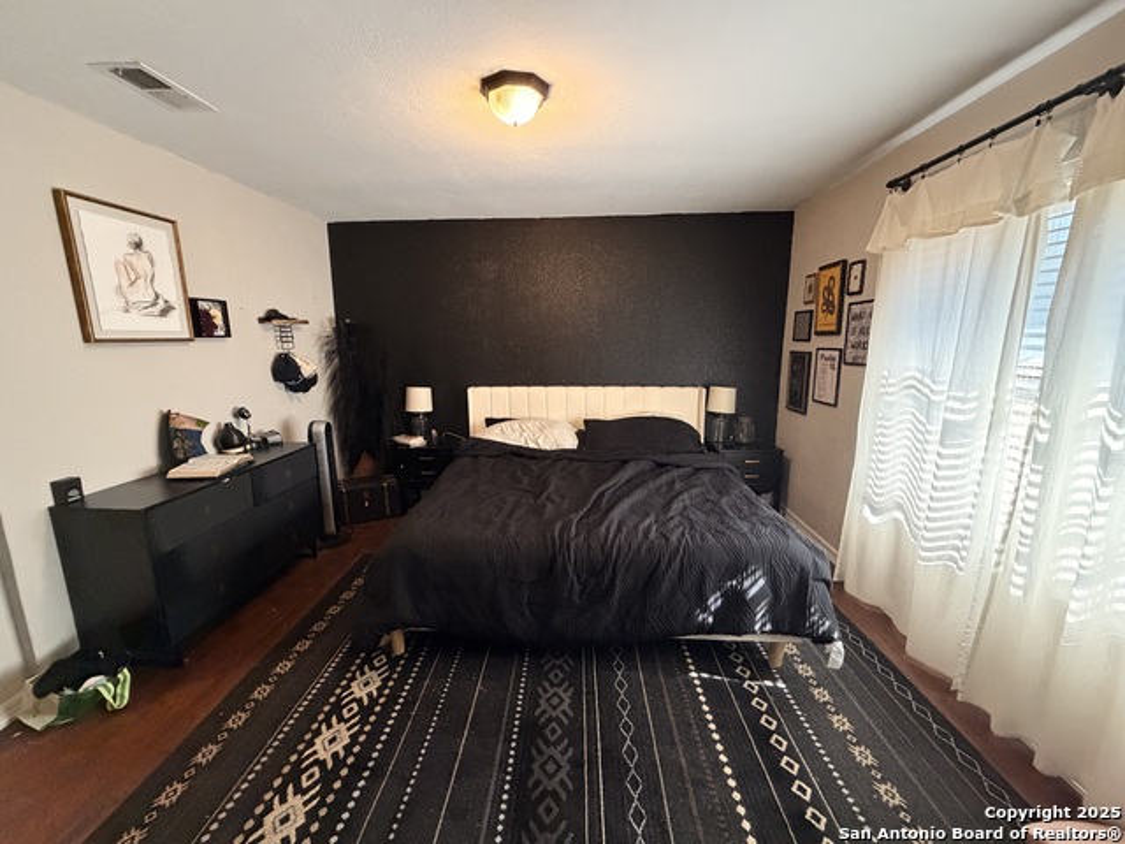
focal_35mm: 14
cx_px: 562
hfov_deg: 102.1
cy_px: 422
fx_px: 455
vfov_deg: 85.7
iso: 800
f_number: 2.2
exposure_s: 1/60
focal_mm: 2.22
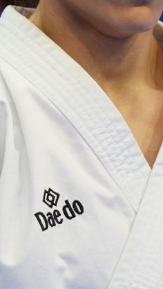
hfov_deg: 0.7
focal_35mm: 1798
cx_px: 110
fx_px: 13801
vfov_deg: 1.2
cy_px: 158
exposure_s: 1/500
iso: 1250
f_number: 2.8
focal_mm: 400
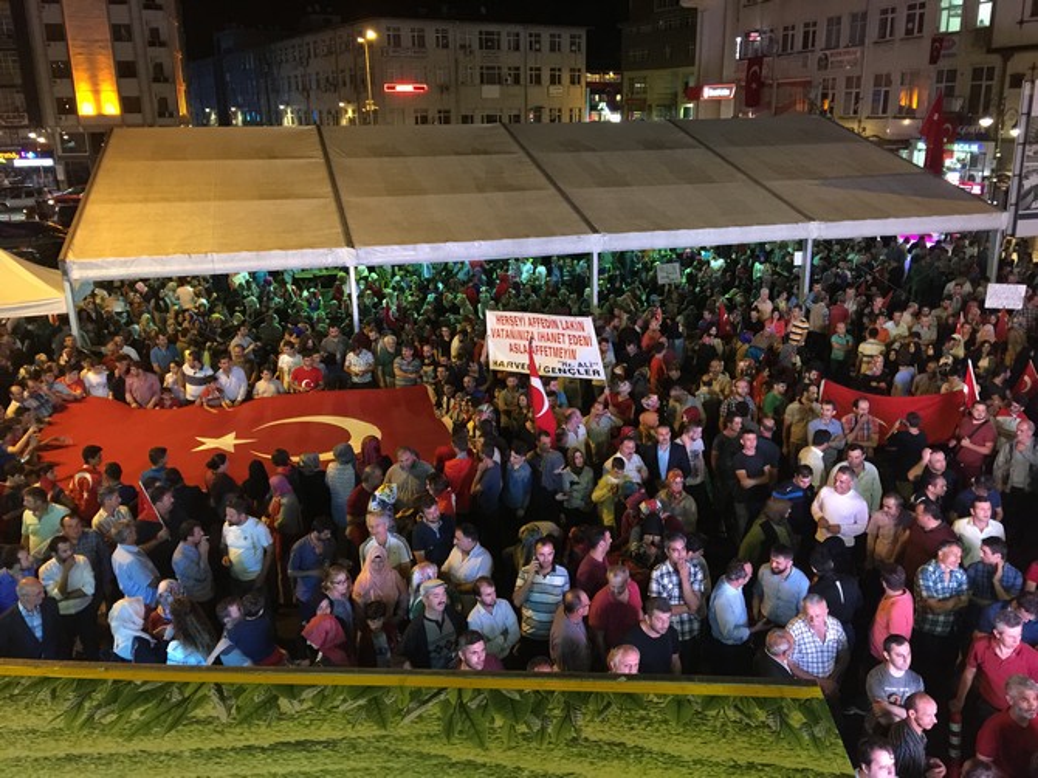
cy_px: 389
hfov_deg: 61.7
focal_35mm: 29
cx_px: 519
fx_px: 869
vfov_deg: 48.2
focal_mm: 4.15
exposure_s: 1/8
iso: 160
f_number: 2.2
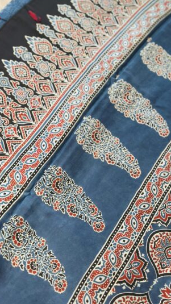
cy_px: 150
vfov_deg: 36.0
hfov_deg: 20.7
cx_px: 66
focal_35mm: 58
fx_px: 467
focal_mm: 6.86
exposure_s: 1/60
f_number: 1.78
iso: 200
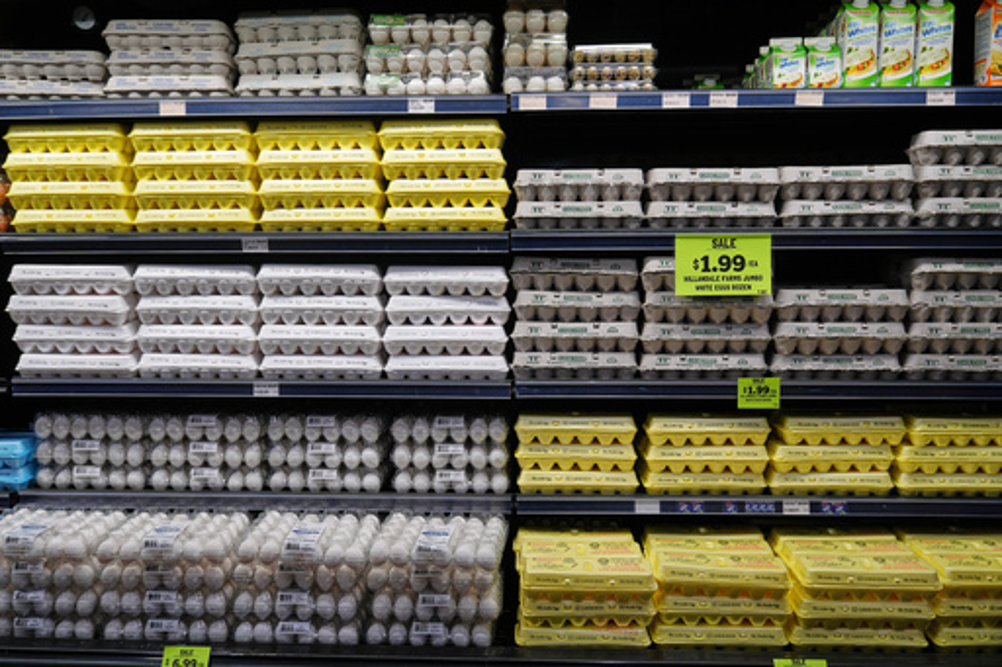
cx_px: 501
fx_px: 835
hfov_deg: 61.9
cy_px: 334
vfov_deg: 43.6
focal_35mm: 30
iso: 400
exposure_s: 1/500
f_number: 2.8
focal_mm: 30
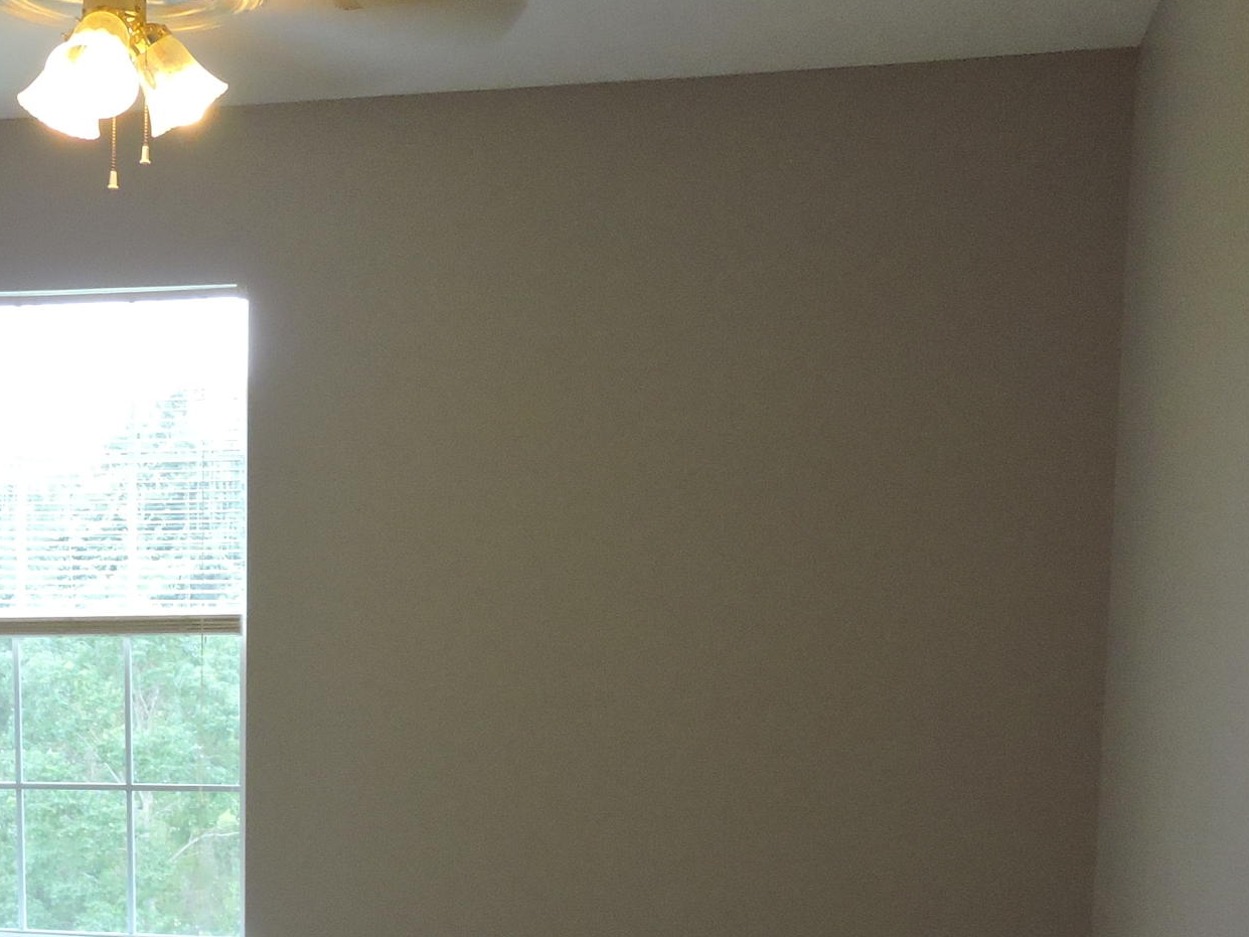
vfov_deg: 24.5
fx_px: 2093
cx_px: 209
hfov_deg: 32.1
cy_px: 847
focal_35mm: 58
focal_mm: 4.3
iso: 400
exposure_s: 1/30
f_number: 3.3
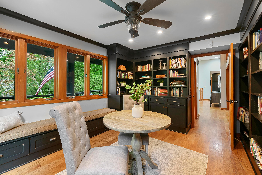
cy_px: 88
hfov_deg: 96.7
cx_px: 131
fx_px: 116
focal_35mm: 16
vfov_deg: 73.8
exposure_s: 1/1.67
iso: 640
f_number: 9
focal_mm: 16
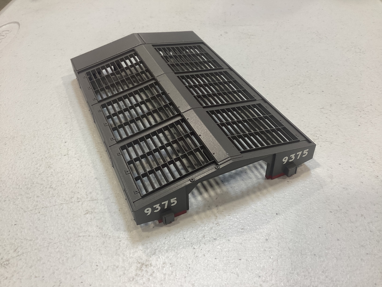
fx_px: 342
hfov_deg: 58.4
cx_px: 191
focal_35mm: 31
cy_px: 144
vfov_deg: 45.4
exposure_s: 1/60
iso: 64
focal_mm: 3.3
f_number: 2.4
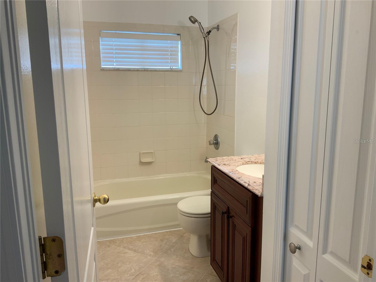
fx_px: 315
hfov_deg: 61.7
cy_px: 141
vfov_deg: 48.2
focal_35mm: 29
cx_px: 188
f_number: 1.8
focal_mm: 3
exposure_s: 1/60
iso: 50
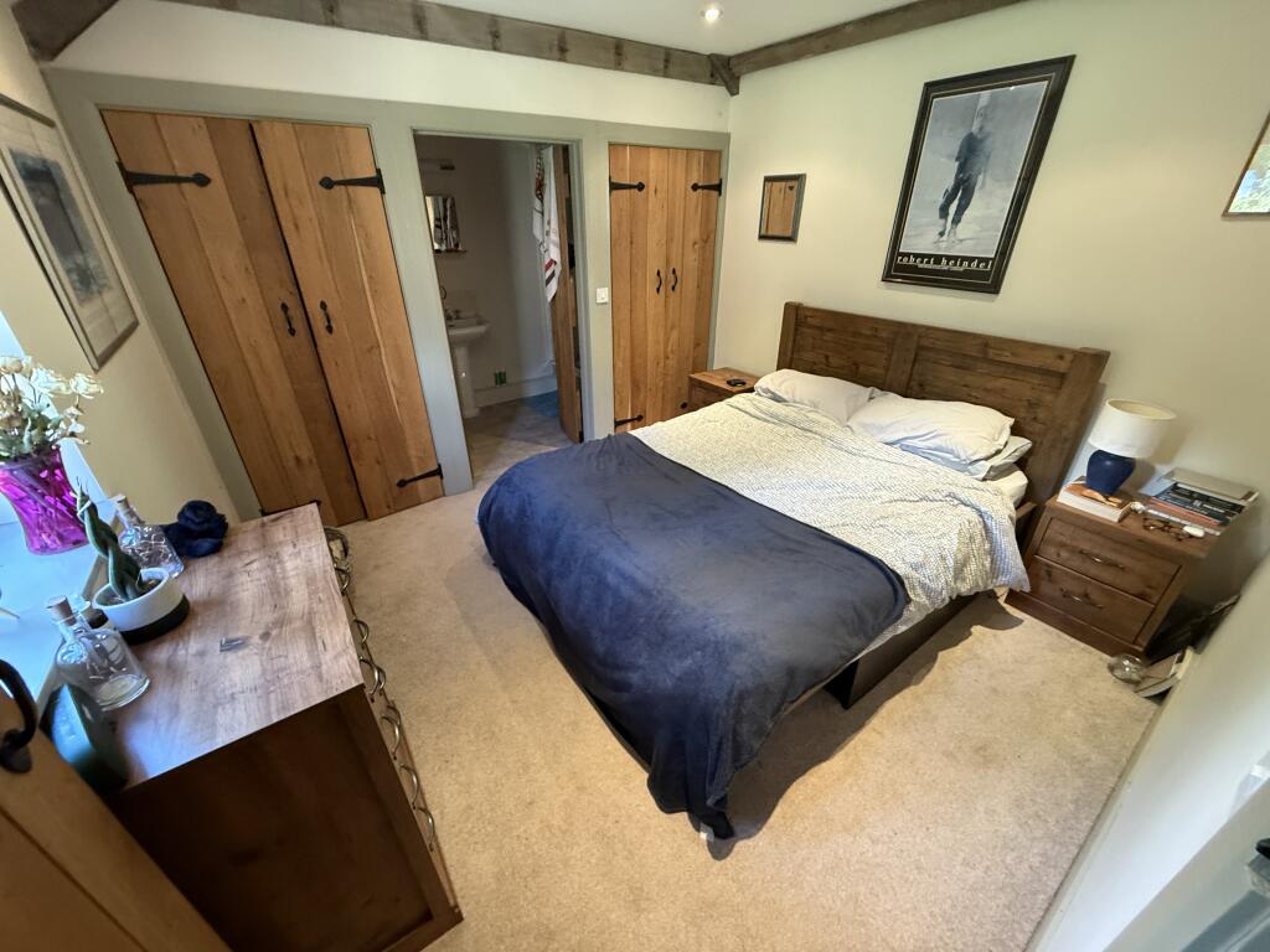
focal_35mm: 14
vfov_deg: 85.7
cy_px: 476
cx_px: 635
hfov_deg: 102.1
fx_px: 514
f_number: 2.2
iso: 400
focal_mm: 2.22
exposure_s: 1/50
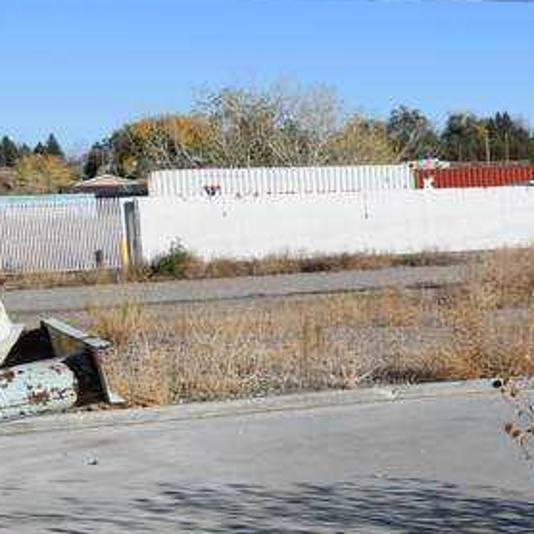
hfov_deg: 14.1
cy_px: 331
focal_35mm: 94
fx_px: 1641
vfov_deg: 18.5
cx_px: 1204
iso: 80
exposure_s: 1/400
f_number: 7.1
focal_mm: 24
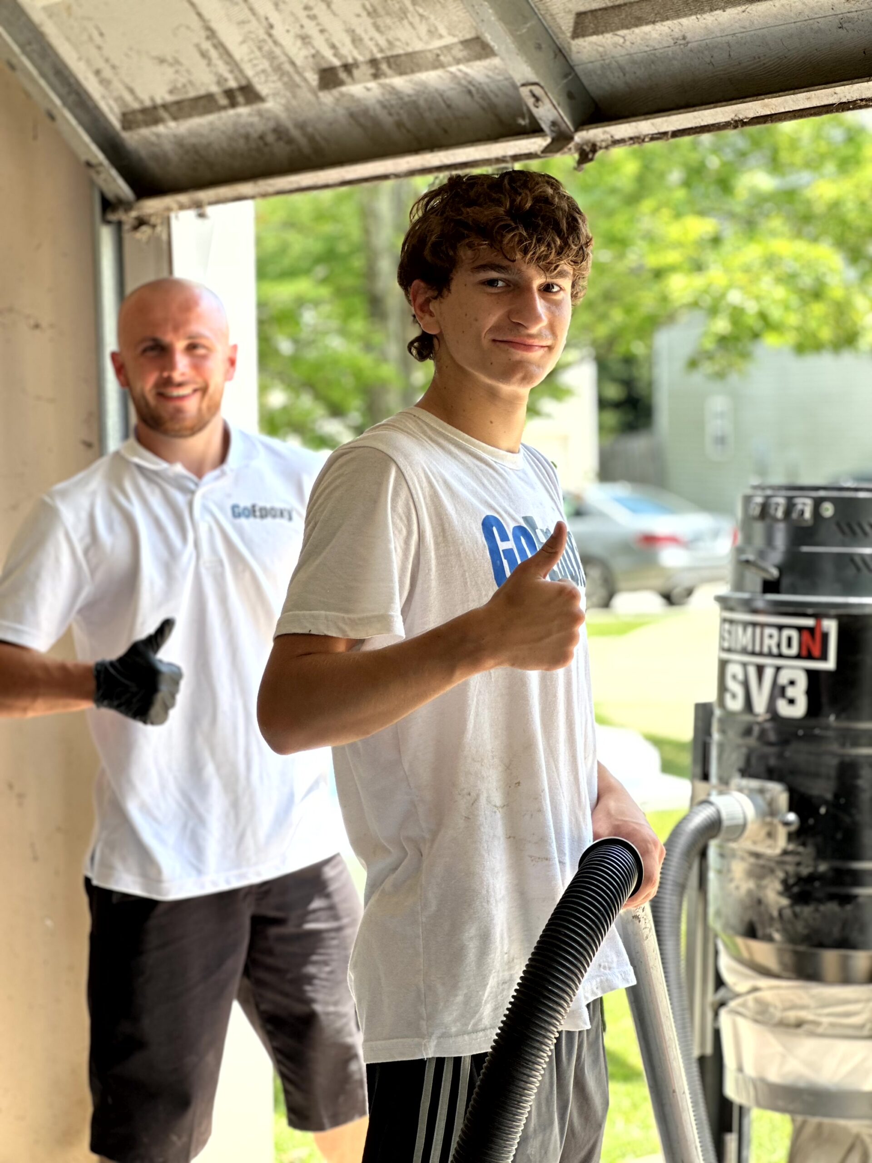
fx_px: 2586
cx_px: 436
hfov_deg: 19.1
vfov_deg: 25.3
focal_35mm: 77
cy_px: 582
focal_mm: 9
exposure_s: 1/121
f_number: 2.8
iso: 32
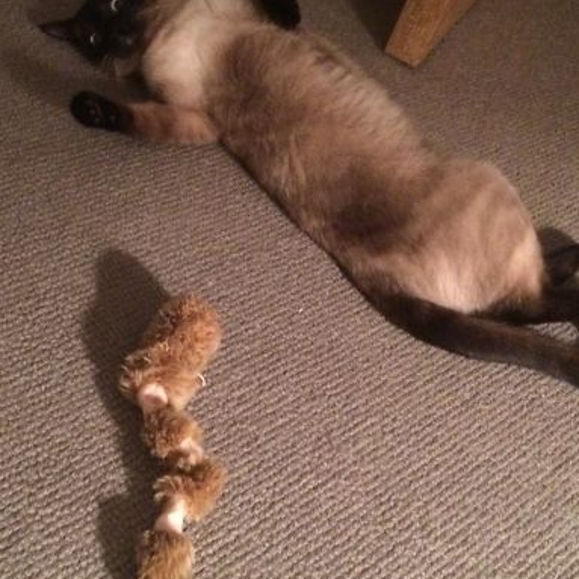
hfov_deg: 31.6
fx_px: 1022
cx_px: 286
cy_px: 243
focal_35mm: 54
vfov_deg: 31.6
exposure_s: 1/15
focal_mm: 4.15
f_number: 2.2
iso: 640
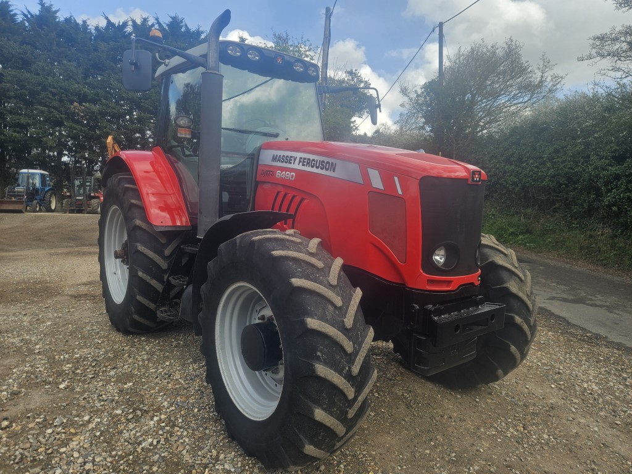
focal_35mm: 23
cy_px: 237
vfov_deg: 58.9
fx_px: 420
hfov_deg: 73.9
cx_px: 316
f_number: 1.8
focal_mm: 5.4
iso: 25
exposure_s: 1/748
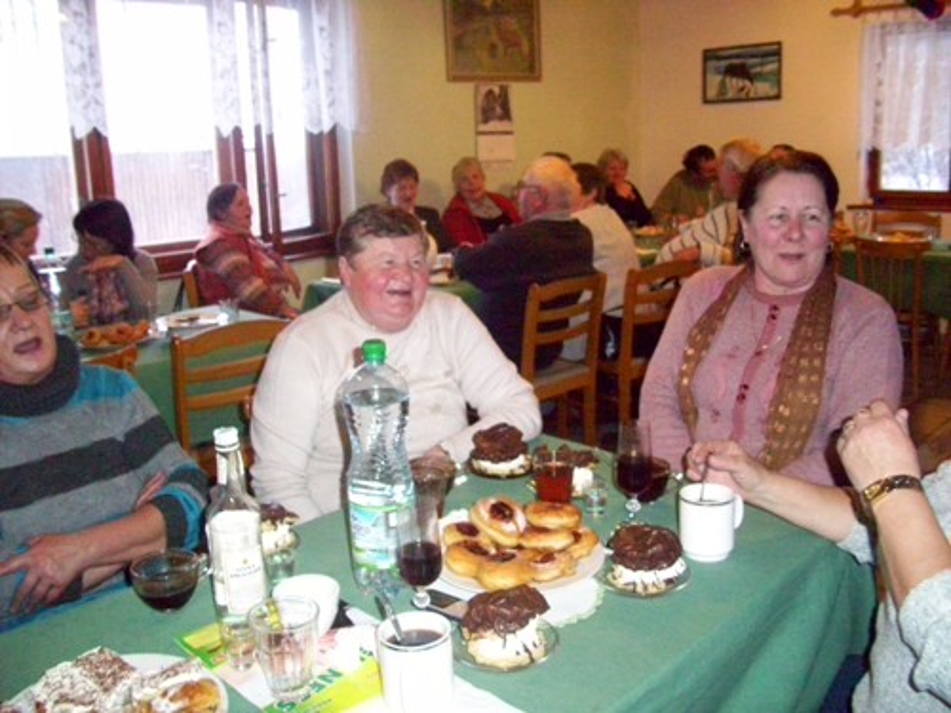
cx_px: 476
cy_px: 356
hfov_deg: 56.8
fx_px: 879
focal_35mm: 32
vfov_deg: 44.2
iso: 640
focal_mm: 5.7
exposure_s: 1/40
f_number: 2.9
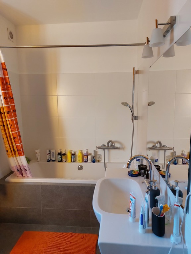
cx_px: 96
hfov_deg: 56.8
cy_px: 127
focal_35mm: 24
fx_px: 177
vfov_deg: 71.6
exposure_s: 1/100
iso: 250
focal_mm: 5.23
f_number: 1.8
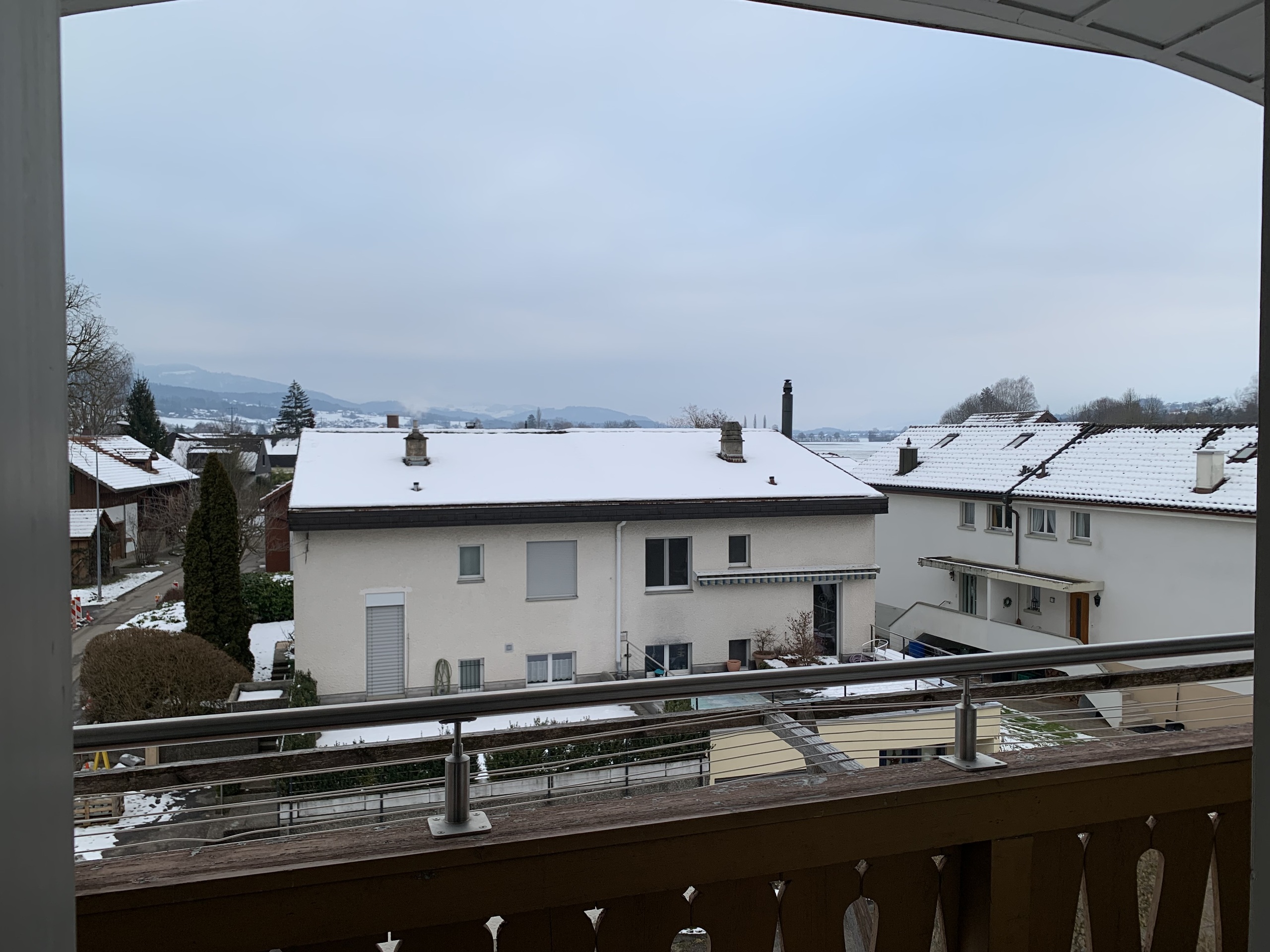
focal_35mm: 26
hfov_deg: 67.3
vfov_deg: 53.1
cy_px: 476
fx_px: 954
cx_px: 635
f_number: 1.8
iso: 32
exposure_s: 1/122
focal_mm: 4.25
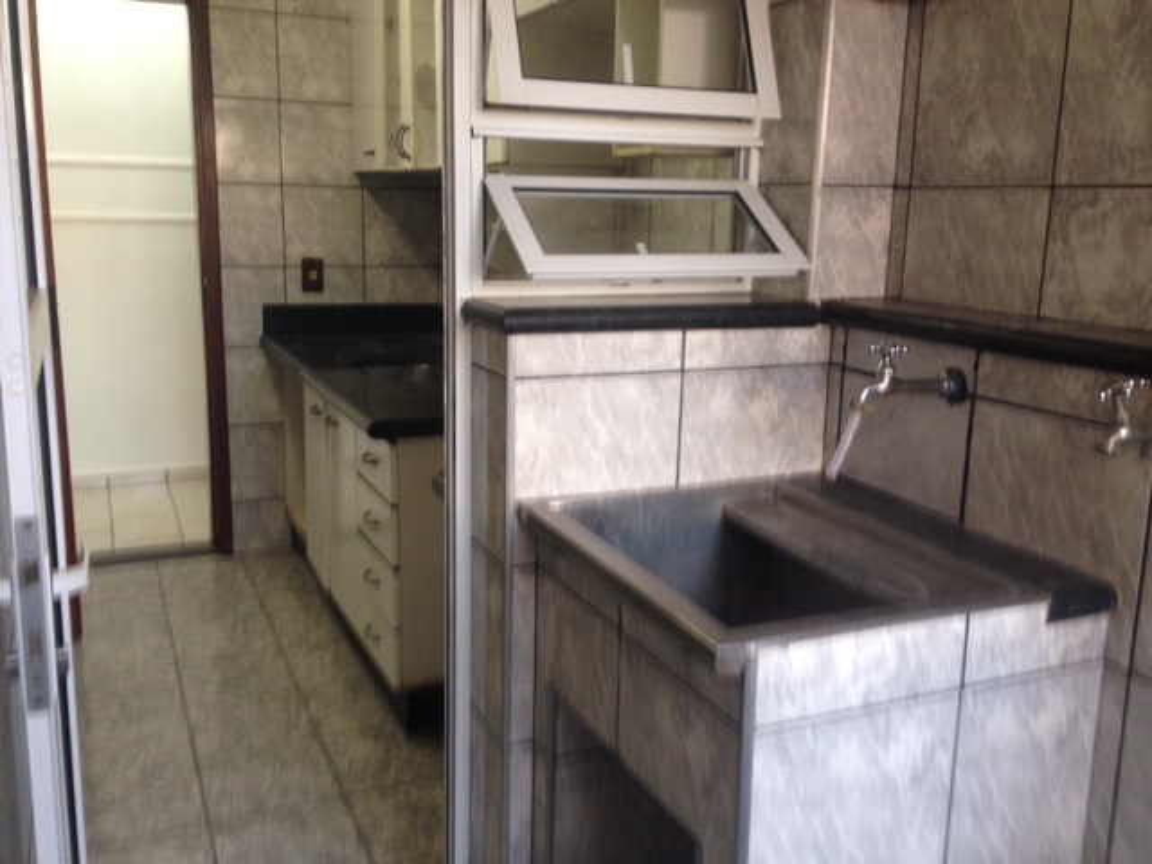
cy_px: 432
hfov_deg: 52.6
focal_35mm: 35
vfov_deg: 40.7
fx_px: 1165
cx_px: 576
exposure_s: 1/20
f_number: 2.4
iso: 80
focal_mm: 4.28
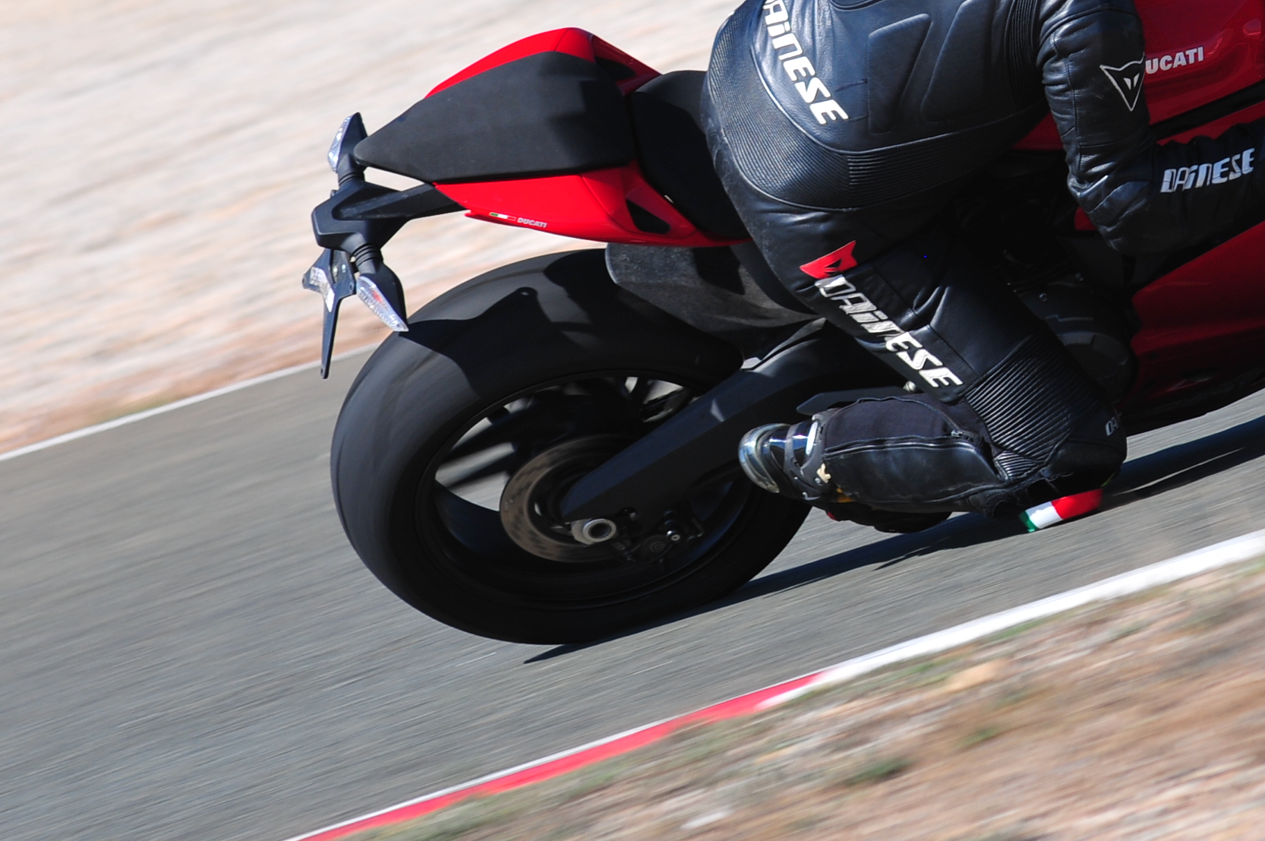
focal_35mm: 579
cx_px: 1177
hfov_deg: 3.6
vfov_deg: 2.4
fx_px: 20323
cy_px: 165
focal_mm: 200
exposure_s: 1/320
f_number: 8
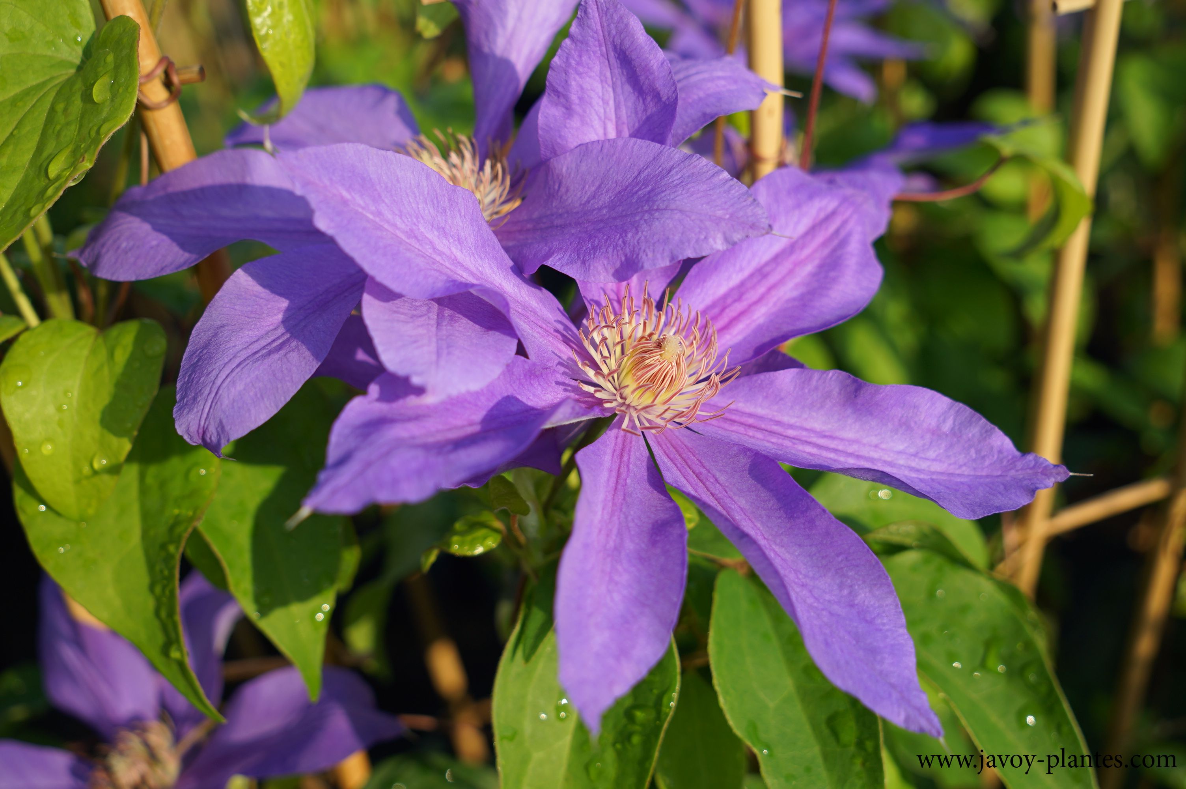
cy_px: 394
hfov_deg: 50.7
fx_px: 1251
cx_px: 593
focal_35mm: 38
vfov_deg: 35.0
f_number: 4.5
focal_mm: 38
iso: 100
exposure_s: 1/500
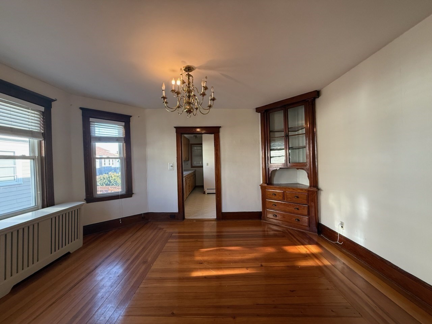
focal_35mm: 14
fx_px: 175
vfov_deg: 85.7
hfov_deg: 102.1
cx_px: 216
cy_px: 162
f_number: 2.2
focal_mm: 2.22
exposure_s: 1/120
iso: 320
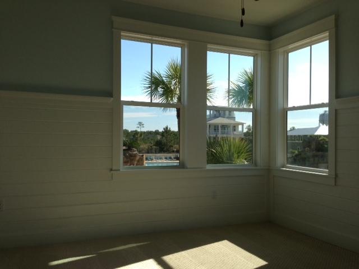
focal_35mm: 33
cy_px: 134
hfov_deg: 55.4
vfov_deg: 42.9
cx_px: 180
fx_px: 342
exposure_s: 1/678
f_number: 2.4
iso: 50
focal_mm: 4.13
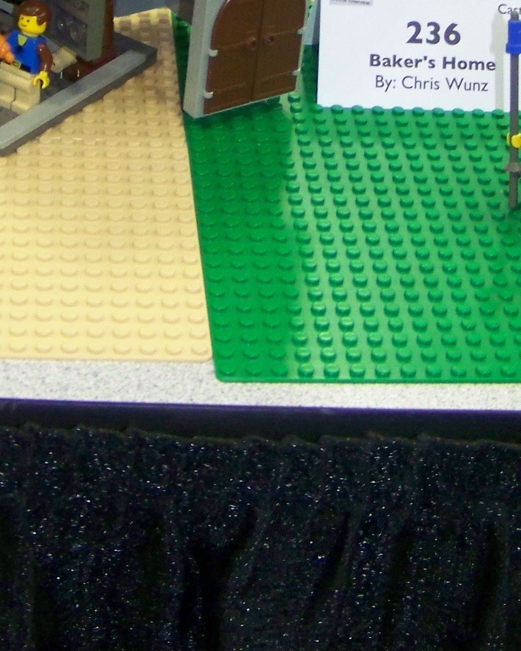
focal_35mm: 91
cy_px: -108
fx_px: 1754
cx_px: 236
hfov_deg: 16.9
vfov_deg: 19.9
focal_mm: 5.85
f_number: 2.8
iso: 200
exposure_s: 1/30
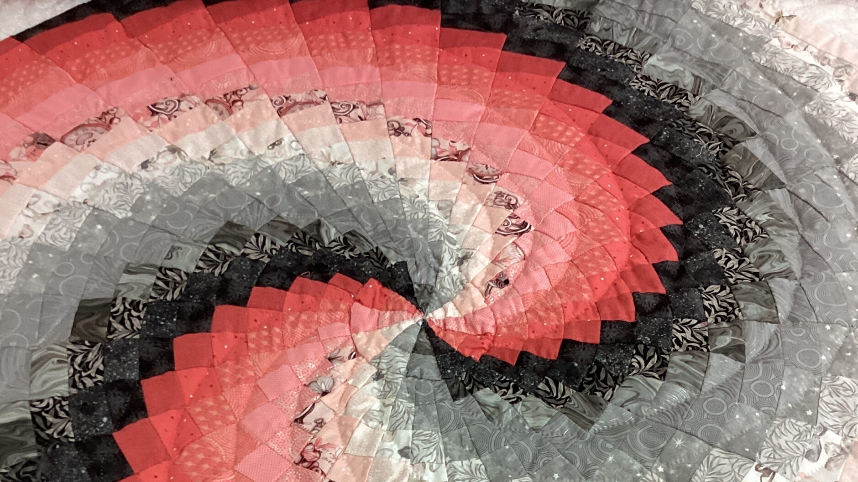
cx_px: 428
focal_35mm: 46
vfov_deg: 23.8
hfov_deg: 44.6
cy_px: 569
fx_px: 1046
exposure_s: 1/60
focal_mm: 3.3
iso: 100
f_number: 2.4
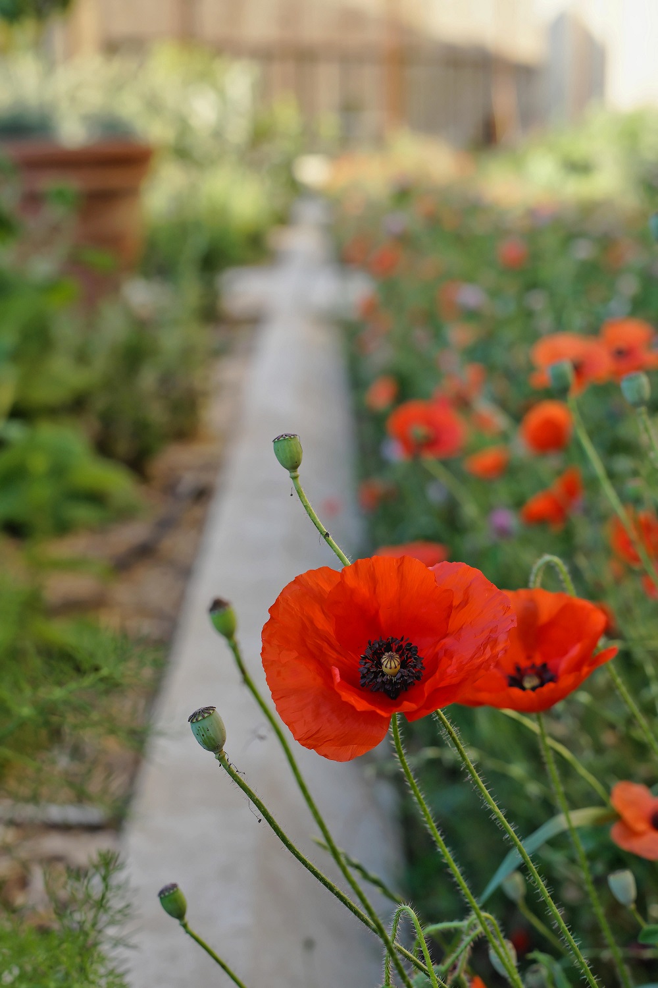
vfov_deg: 39.6
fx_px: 1371
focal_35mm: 50
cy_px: 494
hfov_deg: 27.0
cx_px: 329
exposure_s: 1/200
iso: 250
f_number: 5.6
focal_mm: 50
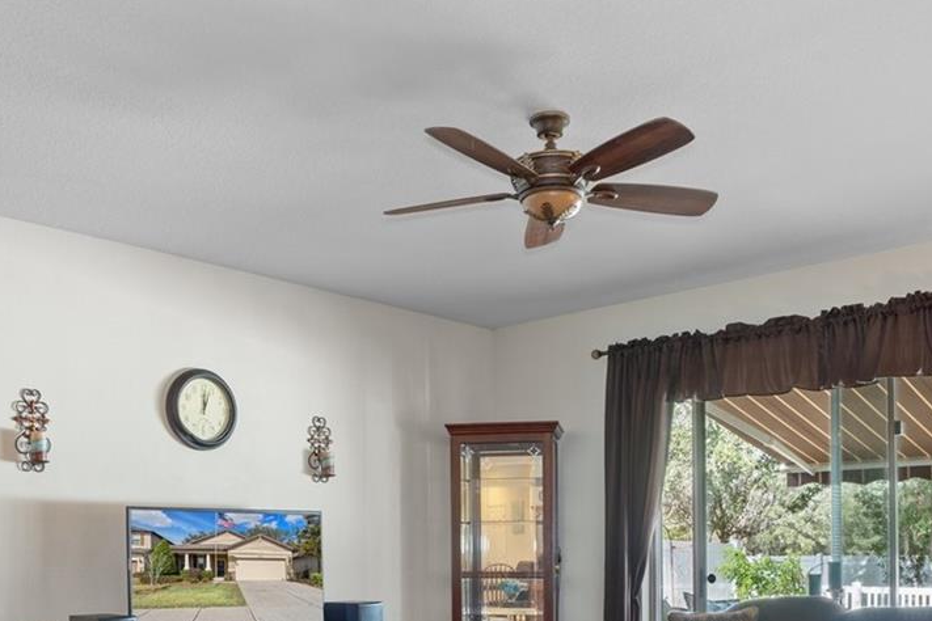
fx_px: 932
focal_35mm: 36
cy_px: 574
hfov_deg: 53.1
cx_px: 434
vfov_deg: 34.5
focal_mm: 16
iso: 400
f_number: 8
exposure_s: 3.2
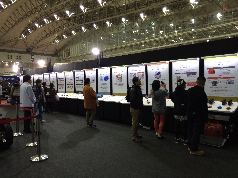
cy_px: 89
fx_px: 206
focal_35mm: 30
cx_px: 119
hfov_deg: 60.0
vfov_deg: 46.8
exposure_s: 1/30
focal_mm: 4.12
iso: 64
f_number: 2.2
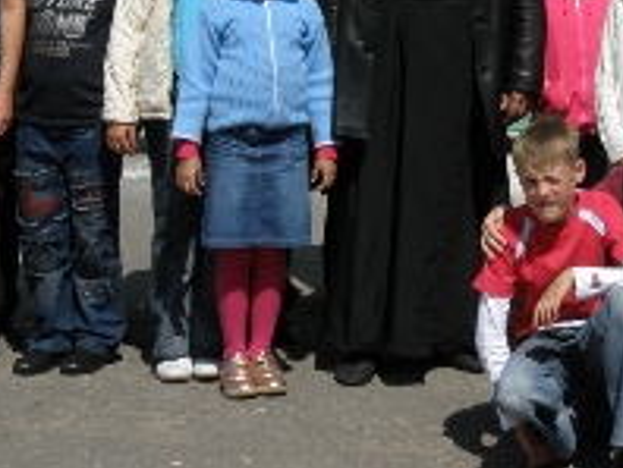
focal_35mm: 129
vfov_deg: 11.3
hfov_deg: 14.9
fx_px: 2324
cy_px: -110
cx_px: 689
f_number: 5.6
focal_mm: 8.87
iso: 64
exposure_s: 1/640
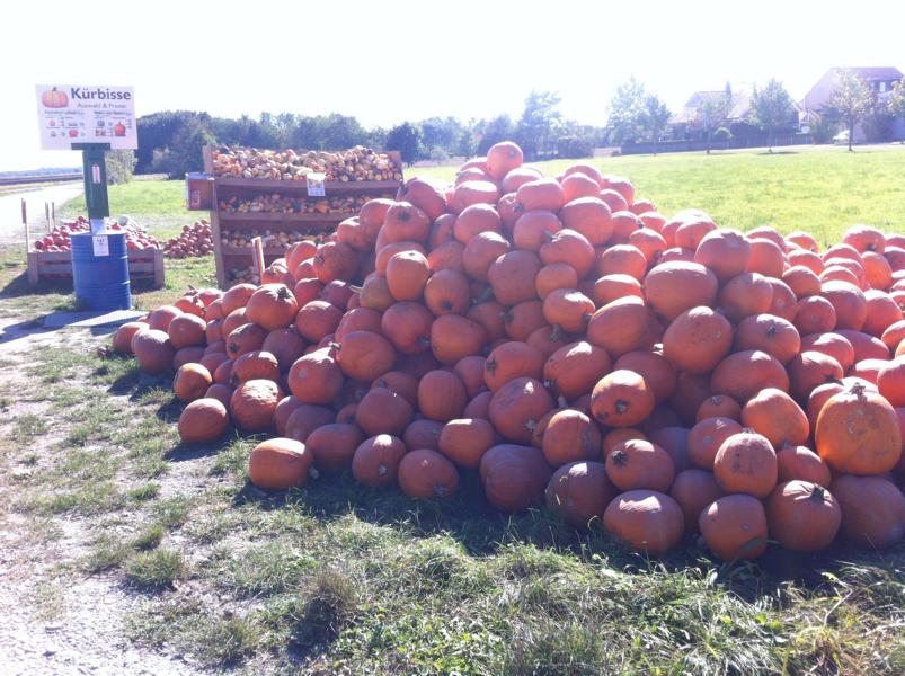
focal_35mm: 35
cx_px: 452
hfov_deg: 52.7
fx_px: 914
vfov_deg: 40.6
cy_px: 338
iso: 80
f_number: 2.8
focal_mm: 3.85
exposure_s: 1/444
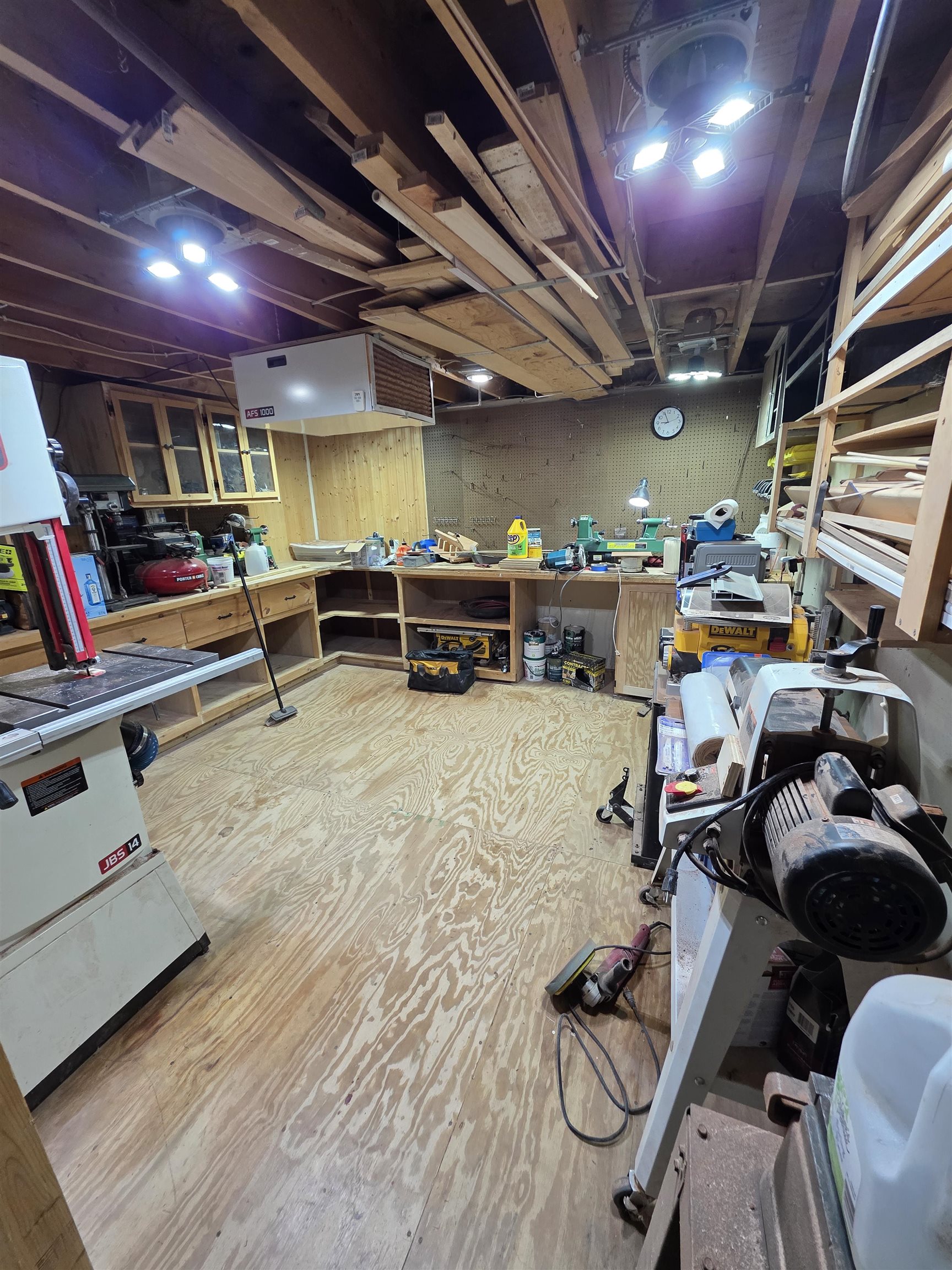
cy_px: 635
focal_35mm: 13
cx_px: 476
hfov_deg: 89.9
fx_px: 477
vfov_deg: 106.2
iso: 200
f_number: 1.9
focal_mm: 2.2
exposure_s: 1/120
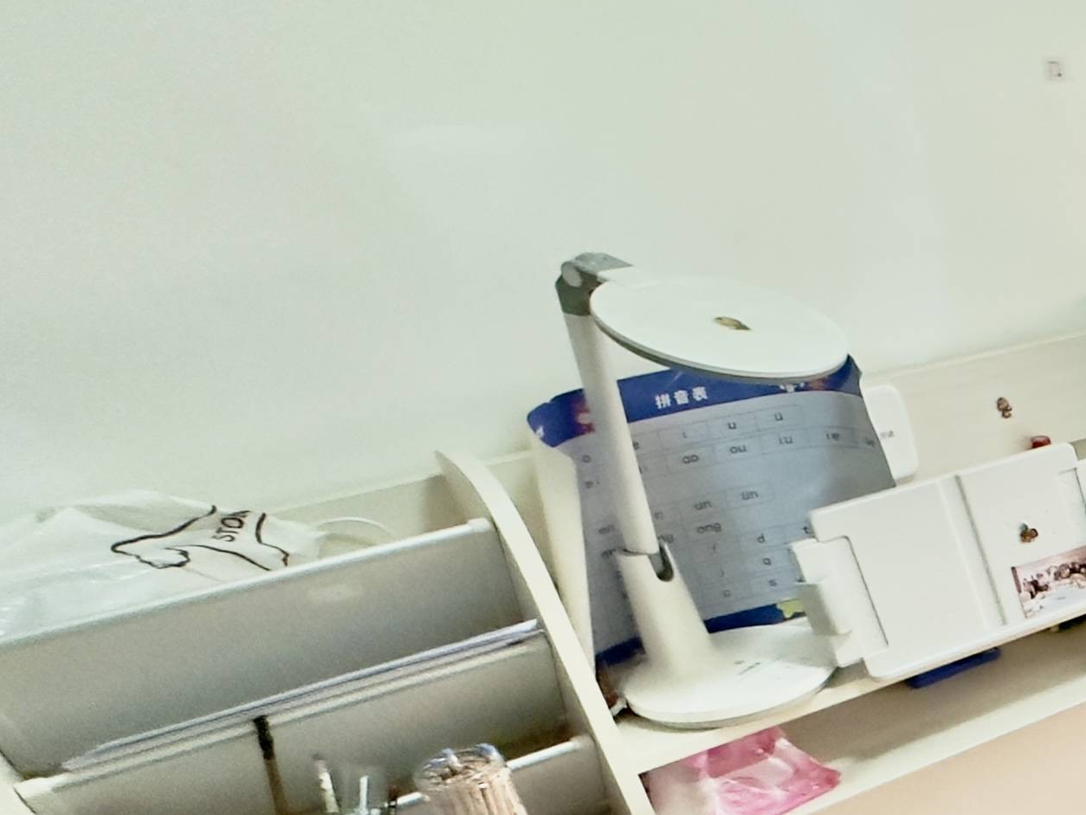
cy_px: 792
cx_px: 1620
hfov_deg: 28.2
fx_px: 1412
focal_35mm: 45
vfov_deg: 30.2
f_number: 2.2
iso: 320
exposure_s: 1/95
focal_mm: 2.22
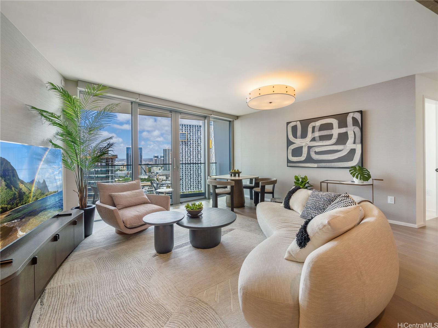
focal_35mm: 14
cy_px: 164
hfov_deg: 102.1
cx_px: 219
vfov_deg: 85.7
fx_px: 177
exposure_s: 1/1250
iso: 200
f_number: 4
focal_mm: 7
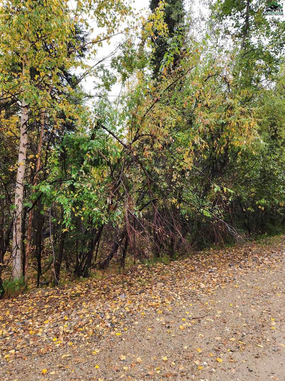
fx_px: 252
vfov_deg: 73.9
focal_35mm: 23
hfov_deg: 58.9
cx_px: 142
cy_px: 190
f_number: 1.8
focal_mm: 5.4
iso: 80
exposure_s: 1/180
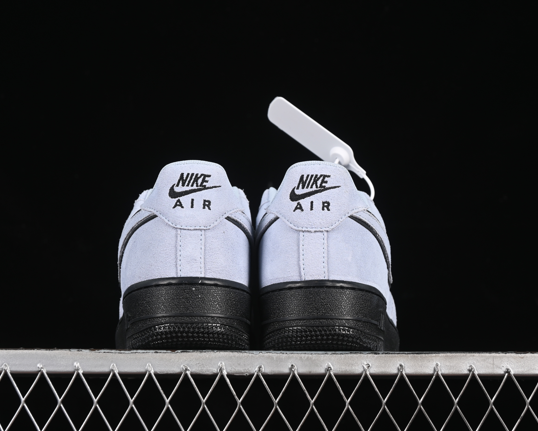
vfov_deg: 18.1
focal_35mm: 85
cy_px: 215
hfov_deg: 22.5
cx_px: 253
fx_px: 1353
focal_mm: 50
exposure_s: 1/60
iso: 160
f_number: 7.1
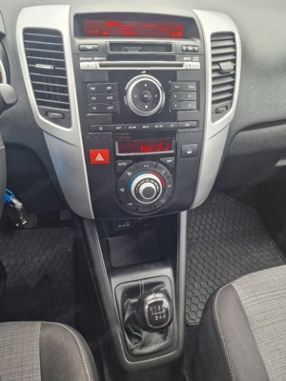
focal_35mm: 23
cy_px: 190
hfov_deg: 58.9
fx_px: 253
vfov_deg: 73.9
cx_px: 143
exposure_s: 1/100
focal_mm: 6.4
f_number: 1.8
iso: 200
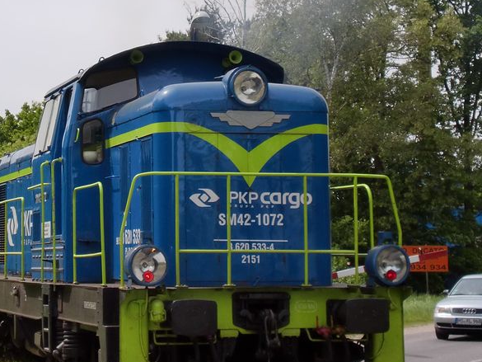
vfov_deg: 14.1
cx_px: 115
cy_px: 137
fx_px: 1462
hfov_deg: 18.6
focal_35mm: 105
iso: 64
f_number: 7.2
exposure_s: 1/250
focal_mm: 10.4
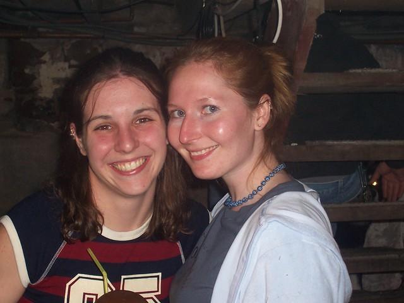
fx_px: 829
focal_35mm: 71
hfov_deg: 27.4
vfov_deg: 20.7
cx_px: 202
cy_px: 152
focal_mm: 10.8
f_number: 4
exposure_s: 1/90
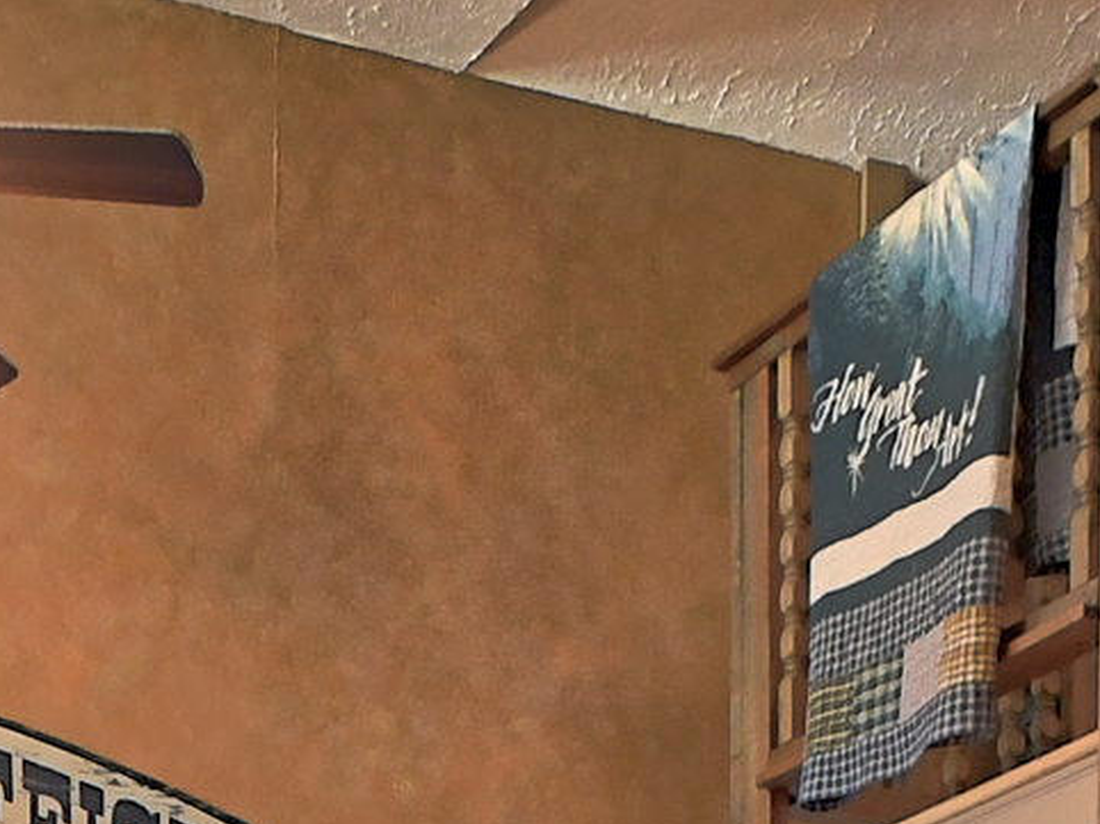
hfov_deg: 21.3
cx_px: 500
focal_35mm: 92
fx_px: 2922
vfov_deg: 12.4
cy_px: 2025
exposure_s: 1/15
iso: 2200
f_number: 4.5
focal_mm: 10
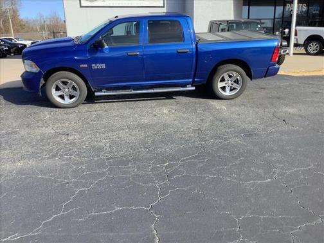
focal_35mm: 31
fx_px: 290
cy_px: 122
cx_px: 162
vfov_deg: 45.4
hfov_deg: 58.4
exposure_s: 1/485
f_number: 2.4
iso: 25
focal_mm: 3.3
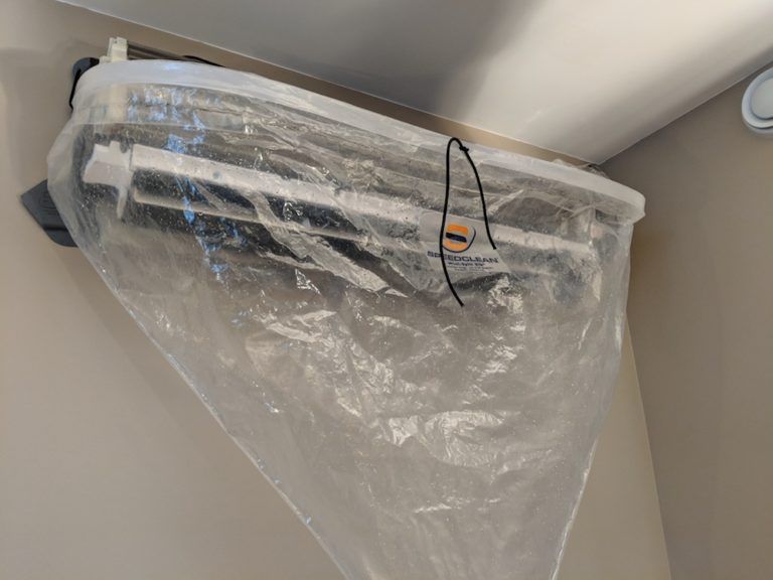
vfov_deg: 51.4
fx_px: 603
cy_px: 290
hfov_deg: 65.3
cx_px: 386
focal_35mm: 27
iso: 269
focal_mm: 4.44
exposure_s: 1/60
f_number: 1.8
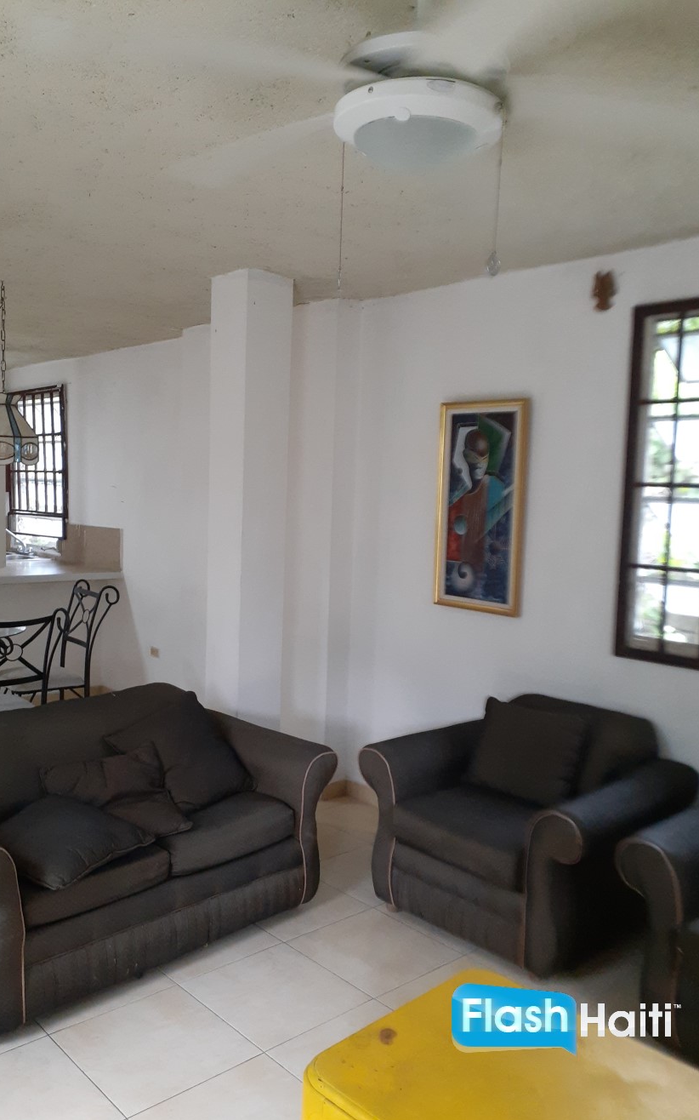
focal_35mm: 29
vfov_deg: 64.6
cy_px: 566
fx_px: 884
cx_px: 293
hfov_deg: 43.0
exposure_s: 1/60
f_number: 1.9
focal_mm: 3.6
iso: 250
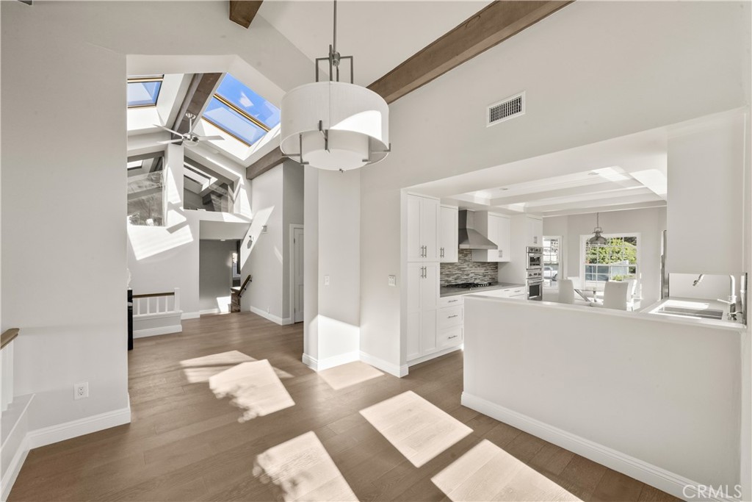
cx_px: 376
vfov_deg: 81.2
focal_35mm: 14
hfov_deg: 104.2
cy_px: 251
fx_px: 292
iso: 640
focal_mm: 14
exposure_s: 1/50
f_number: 14
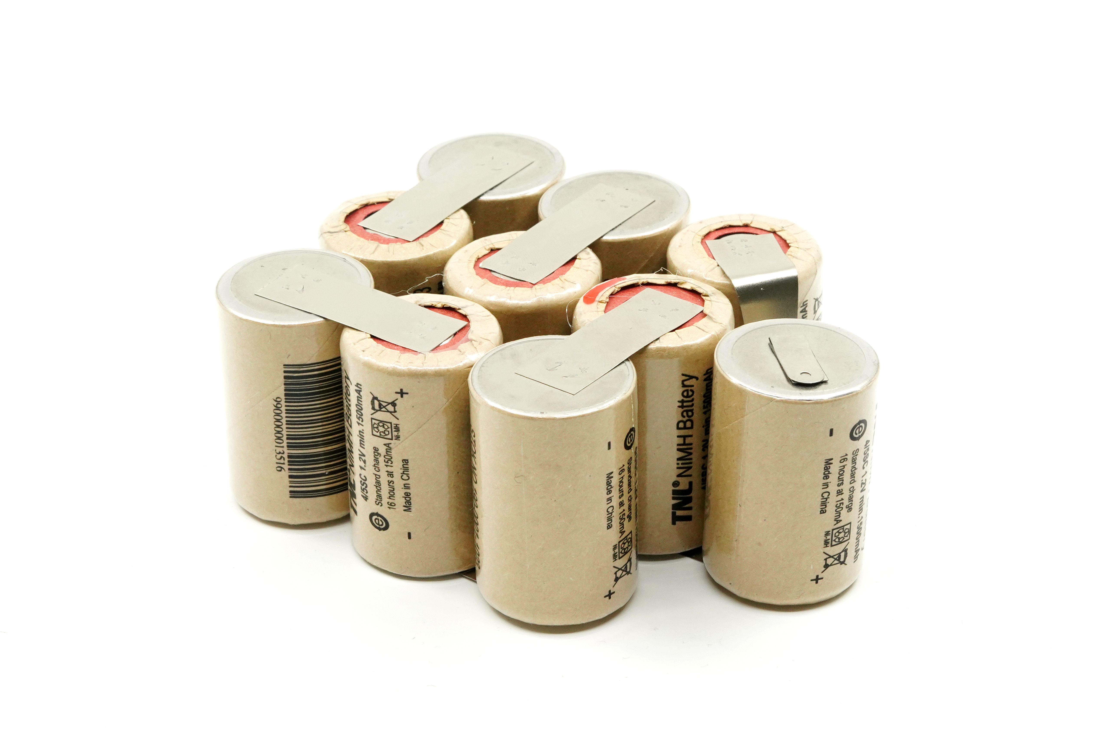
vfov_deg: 17.9
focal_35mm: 76
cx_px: 553
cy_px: 369
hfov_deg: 26.7
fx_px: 2331
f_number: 14
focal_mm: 50
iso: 1250
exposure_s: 1/80
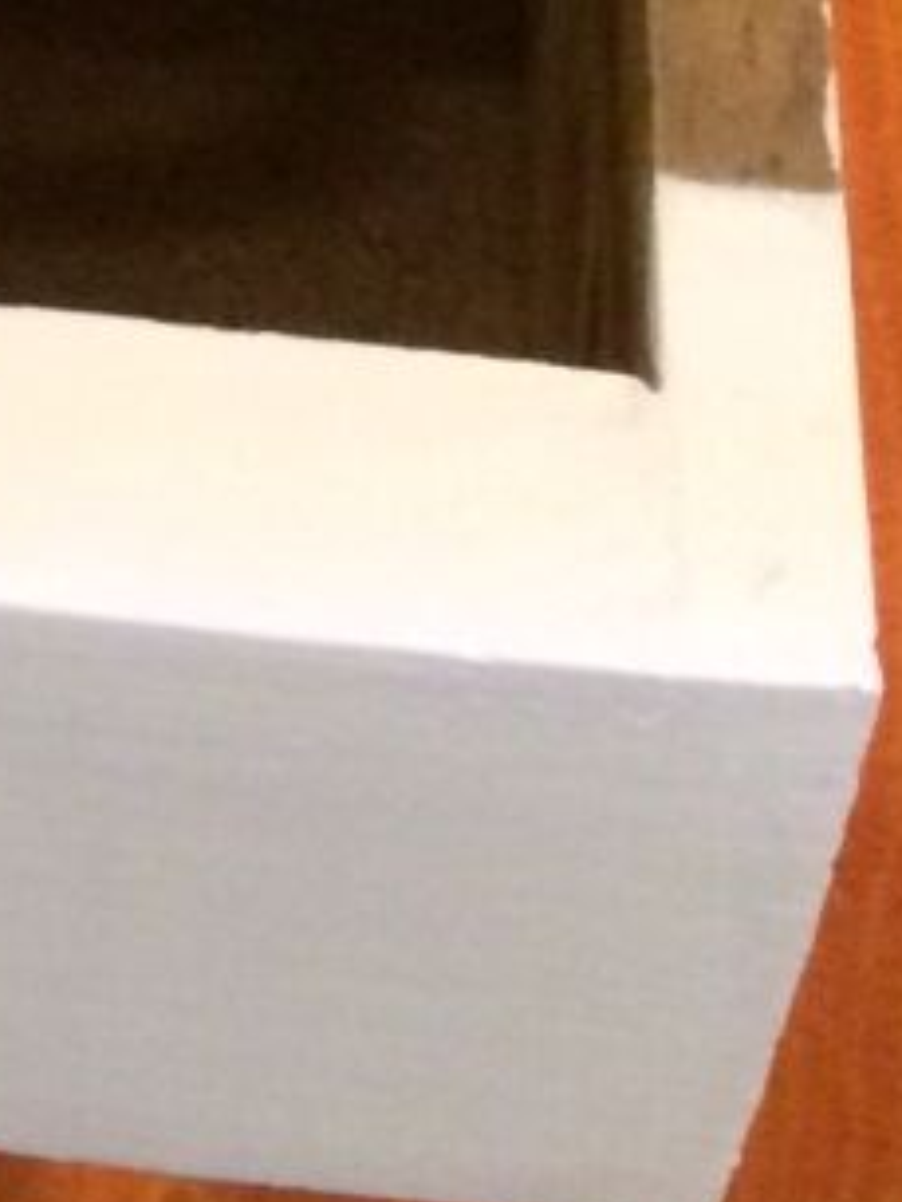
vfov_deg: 11.0
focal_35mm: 155
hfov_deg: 9.2
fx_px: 5381
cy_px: -1580
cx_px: -607
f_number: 2.2
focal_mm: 4.15
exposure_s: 1/25
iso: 320
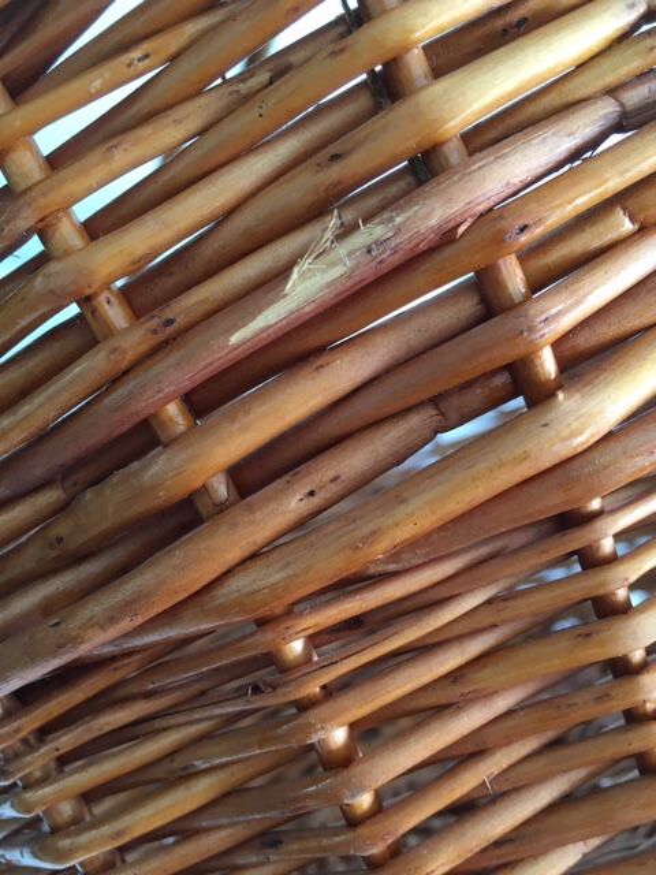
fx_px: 733
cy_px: 438
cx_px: 328
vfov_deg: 61.7
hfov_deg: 48.2
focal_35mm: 29
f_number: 2.2
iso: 64
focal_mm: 4.15
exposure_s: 1/30
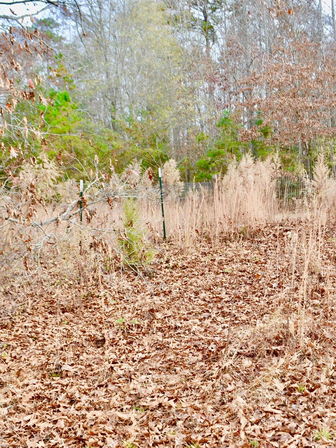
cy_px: 224
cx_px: 201
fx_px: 569
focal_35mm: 44
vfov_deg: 42.9
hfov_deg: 32.8
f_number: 6.3
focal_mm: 20
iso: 100
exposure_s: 1/160
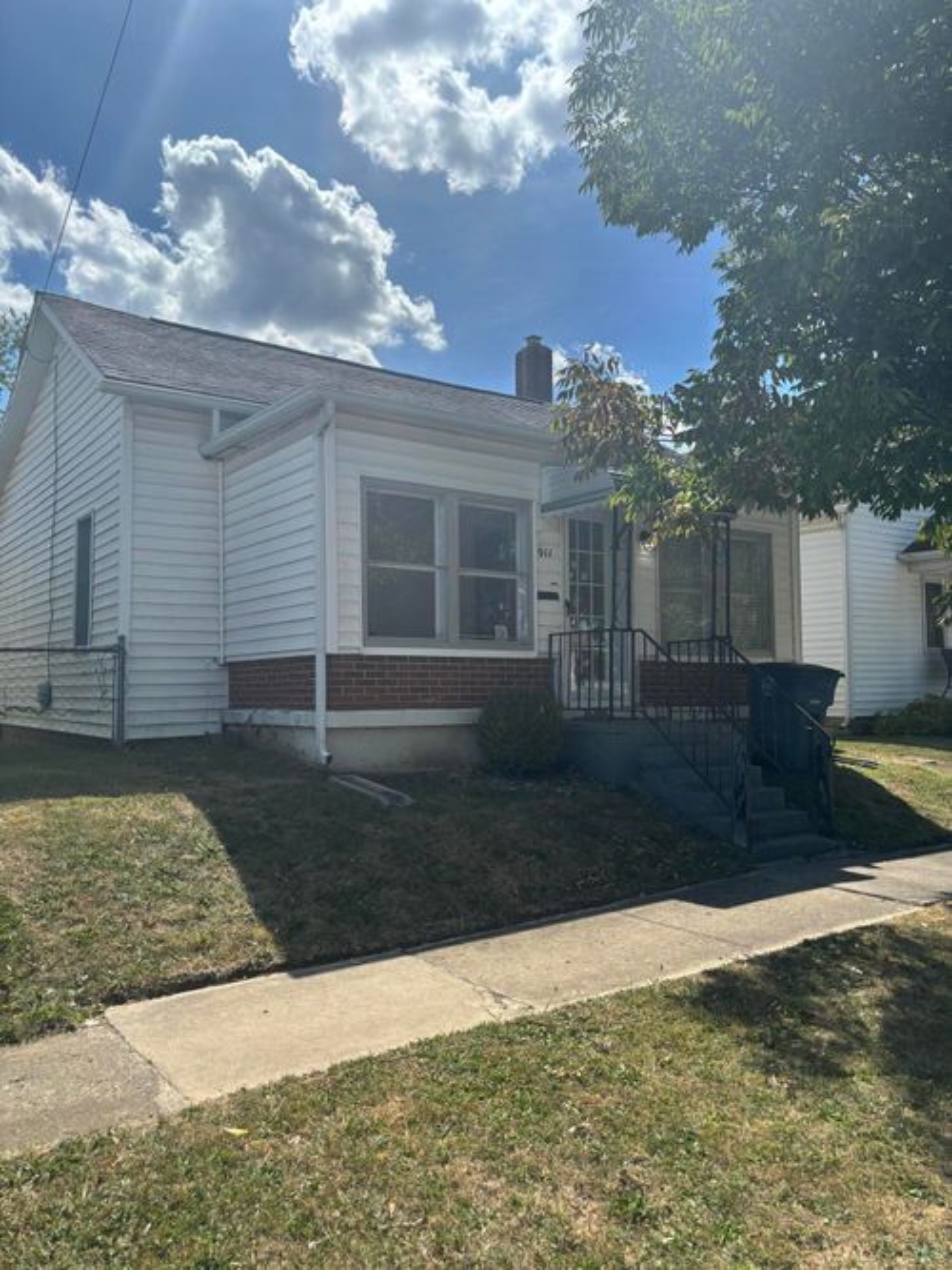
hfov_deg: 53.0
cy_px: 635
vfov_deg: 67.3
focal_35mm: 26
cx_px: 476
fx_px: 954
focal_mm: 5.96
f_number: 1.6
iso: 50
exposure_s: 1/4255
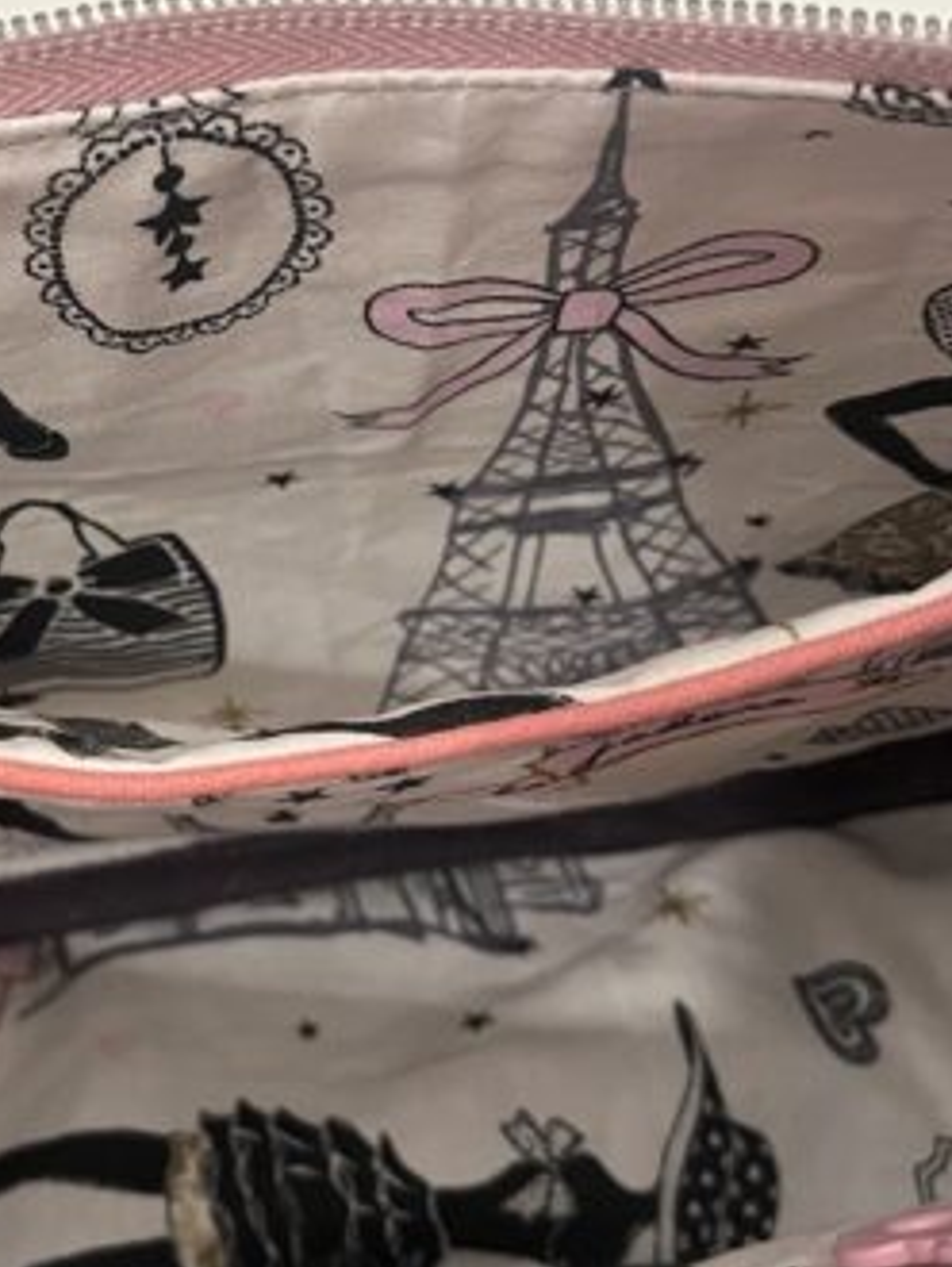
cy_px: 499
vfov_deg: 30.6
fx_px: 2307
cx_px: 23
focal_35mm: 63
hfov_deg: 22.5
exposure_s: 1/50
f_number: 1.6
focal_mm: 5.1
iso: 320
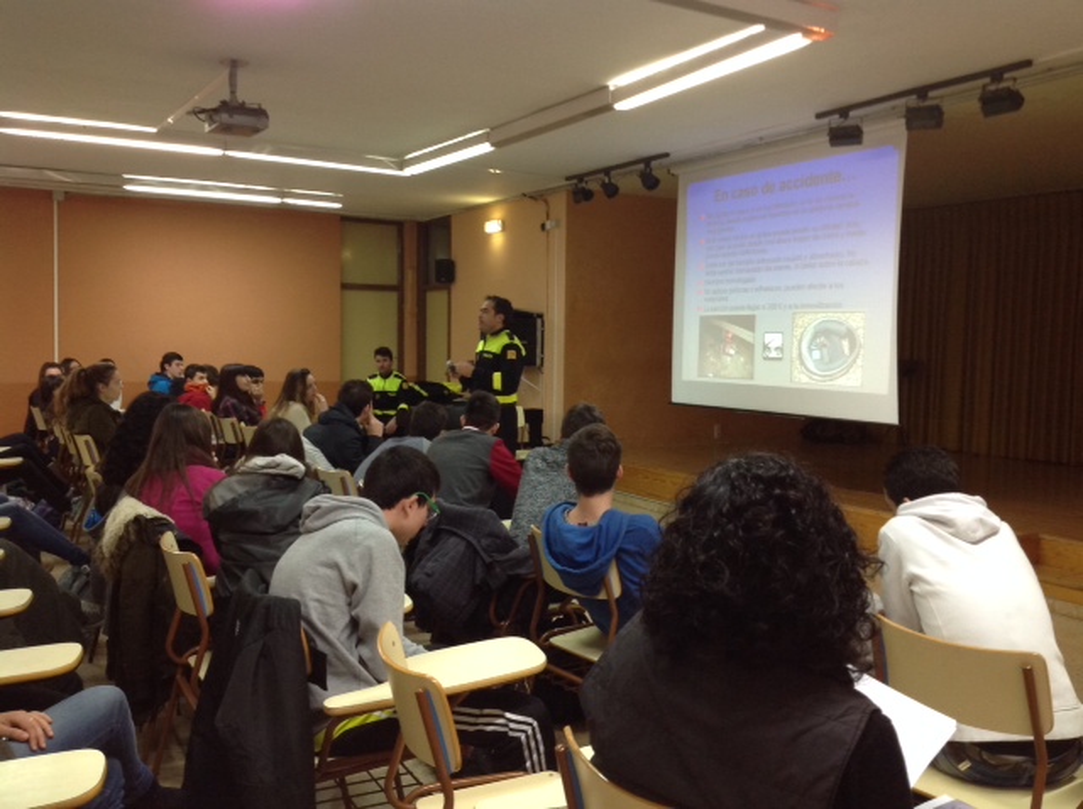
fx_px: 1093
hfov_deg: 52.7
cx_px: 542
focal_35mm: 35
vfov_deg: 40.6
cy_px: 404
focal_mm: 4.28
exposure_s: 1/15
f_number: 2.4
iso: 160
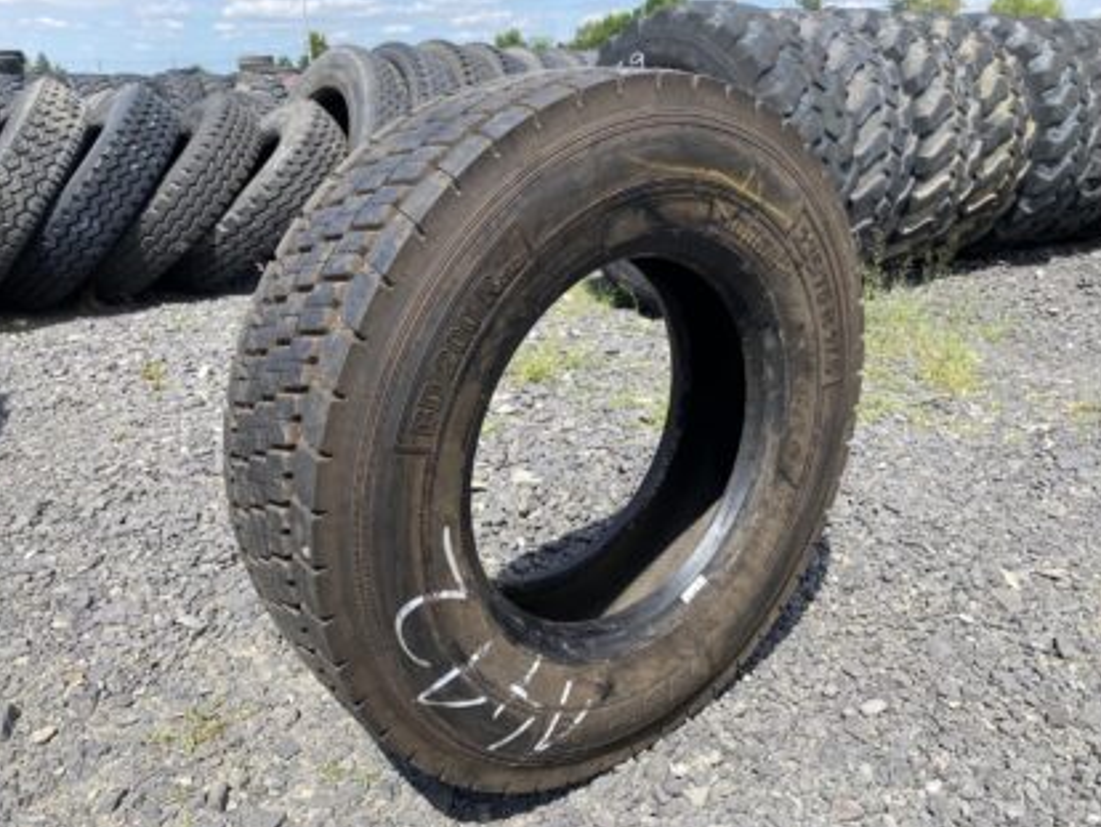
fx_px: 859
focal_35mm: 27
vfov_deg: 51.4
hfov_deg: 65.3
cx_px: 543
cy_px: 406
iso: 32
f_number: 1.8
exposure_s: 1/1447
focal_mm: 4.25
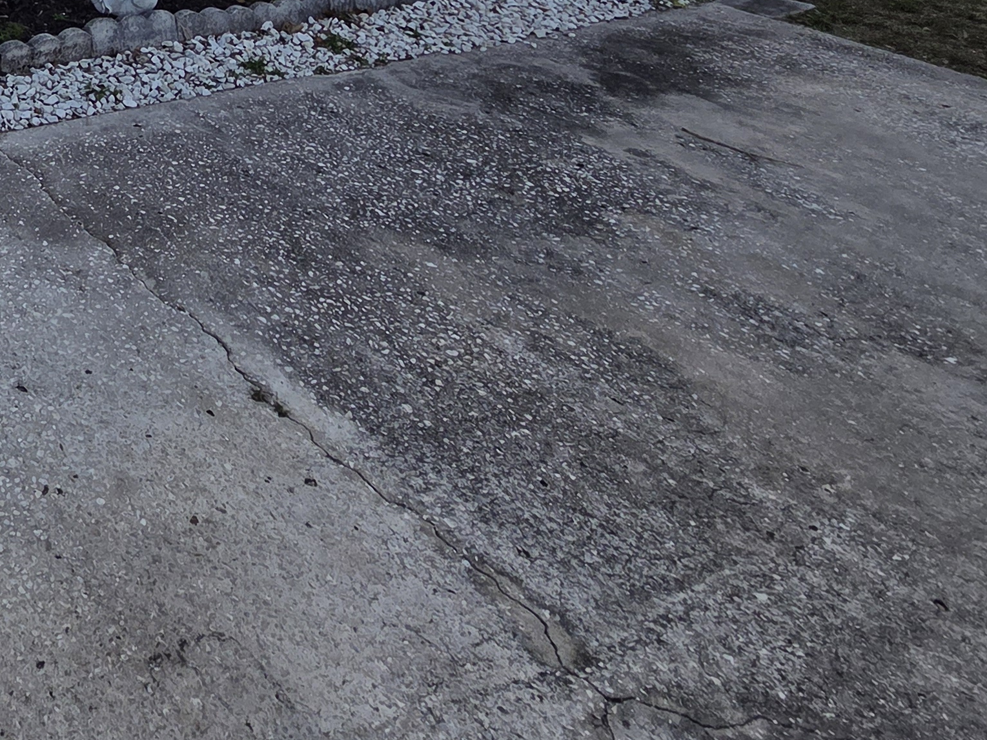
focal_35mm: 34
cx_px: -94
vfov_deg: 32.0
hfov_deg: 42.6
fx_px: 970
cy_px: -217
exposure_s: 1/2730
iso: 50
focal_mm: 2.2
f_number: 2.2
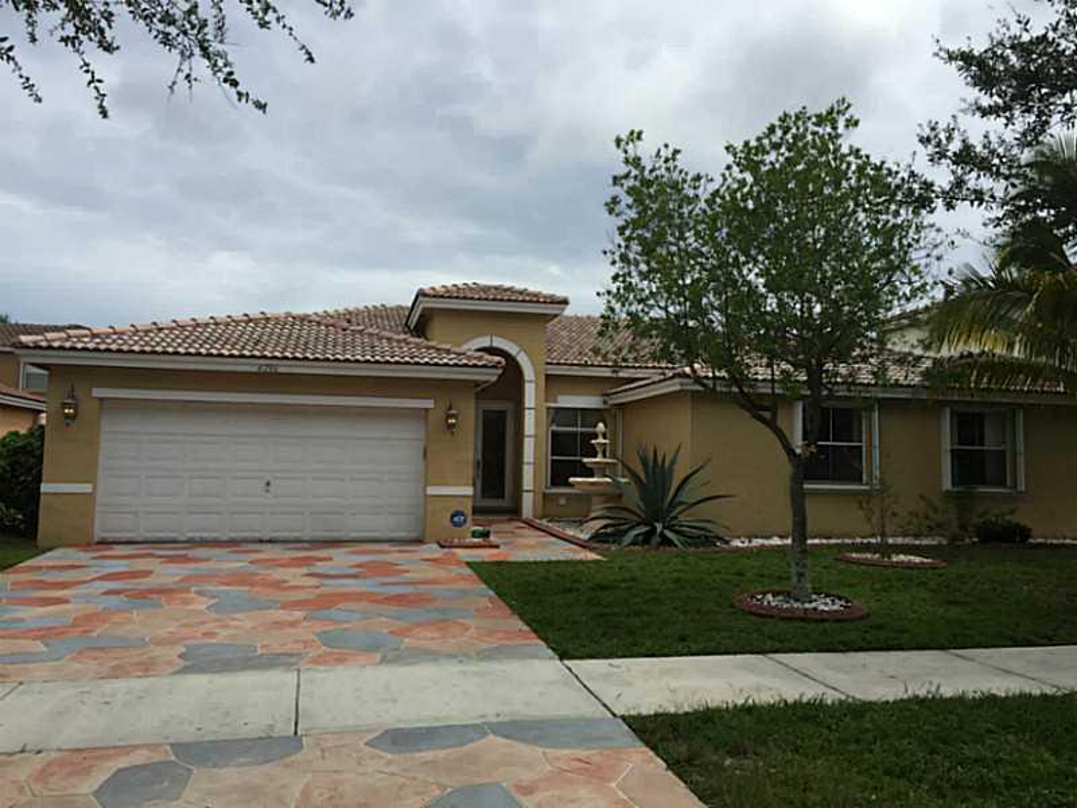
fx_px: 902
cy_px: 404
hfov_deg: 61.7
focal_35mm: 29
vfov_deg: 48.2
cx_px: 538
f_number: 2.2
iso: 32
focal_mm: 4.15
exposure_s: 1/3597
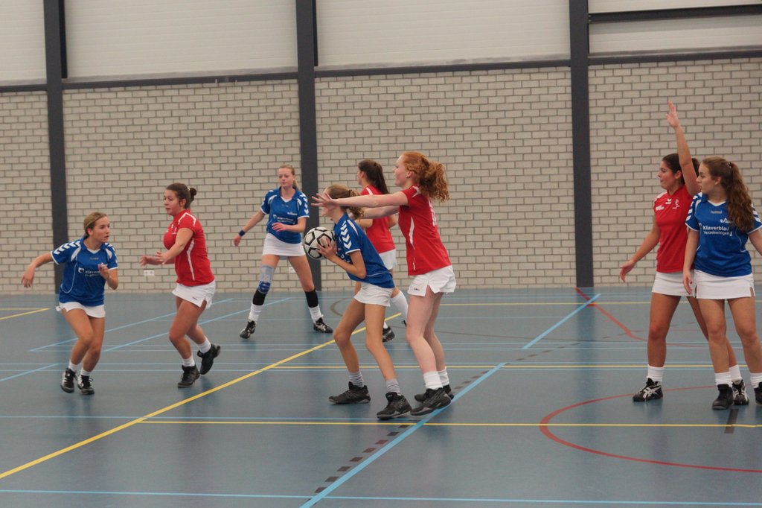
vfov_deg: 18.2
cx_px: 381
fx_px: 1587
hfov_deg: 27.0
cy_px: 254
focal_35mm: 75
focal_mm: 50
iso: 1600
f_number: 3.5
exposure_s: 1/250
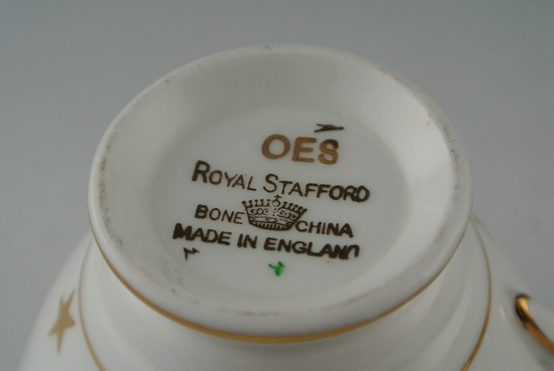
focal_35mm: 81
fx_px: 1248
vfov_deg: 16.9
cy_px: 186
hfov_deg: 25.0
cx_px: 277
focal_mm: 30
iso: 400
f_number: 5.6
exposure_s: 1/100
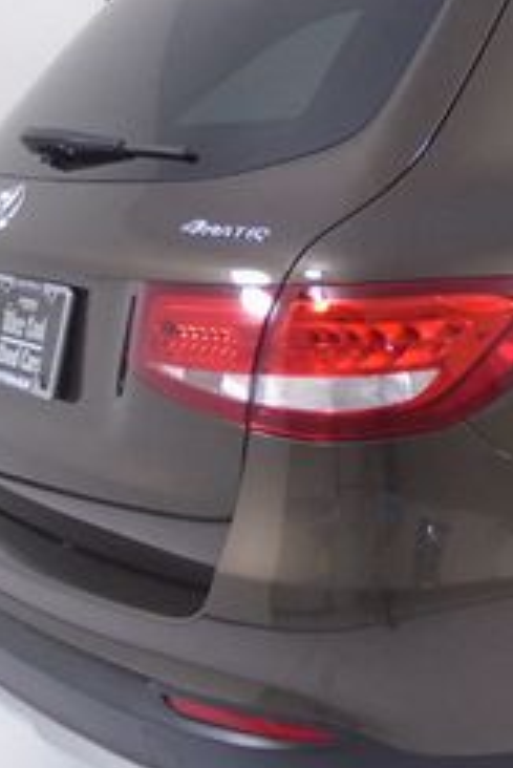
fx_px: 1515
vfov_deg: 28.4
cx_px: 768
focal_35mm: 71
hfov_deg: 17.3
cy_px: 371
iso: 100
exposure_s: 1/500
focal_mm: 4.6
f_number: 3.2
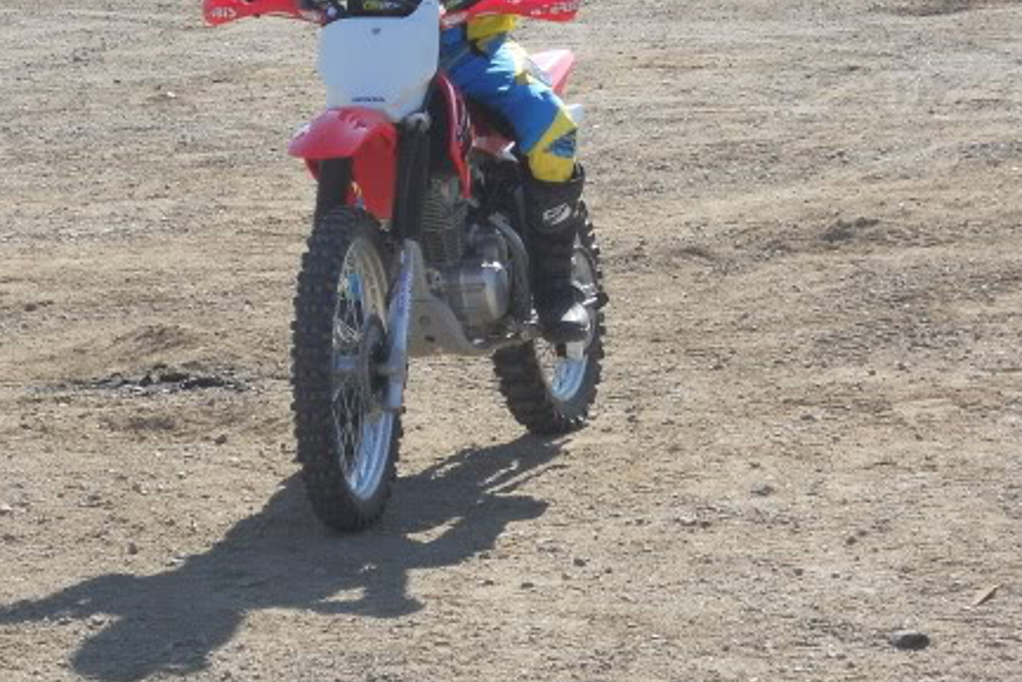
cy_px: 208
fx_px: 4203
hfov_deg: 13.9
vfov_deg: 9.3
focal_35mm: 148
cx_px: 401
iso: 80
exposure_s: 1/250
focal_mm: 13.9
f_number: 5.9
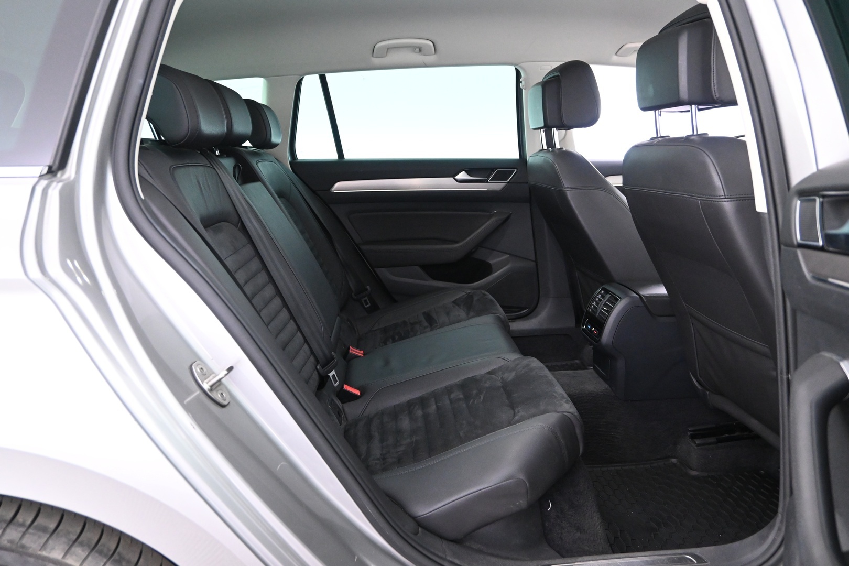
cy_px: 283
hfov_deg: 68.9
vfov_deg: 49.1
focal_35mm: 26
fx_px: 619
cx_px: 424
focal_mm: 17.5
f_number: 3.5
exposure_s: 1/20
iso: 3200
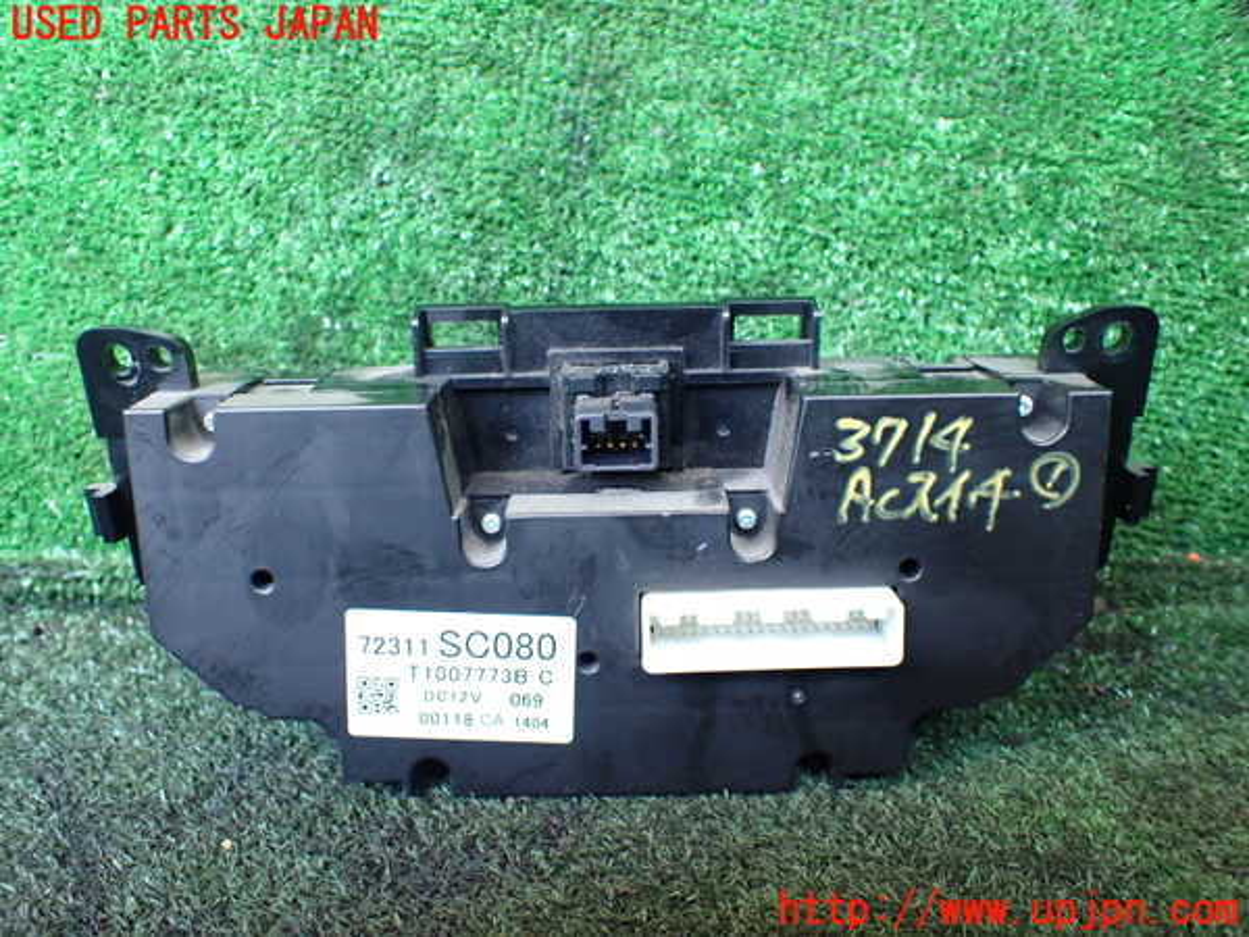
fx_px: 1082
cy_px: 468
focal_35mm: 30
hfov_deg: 60.0
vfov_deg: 46.8
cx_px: 624
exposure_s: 1/125
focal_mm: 5.4
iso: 800
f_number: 2.3
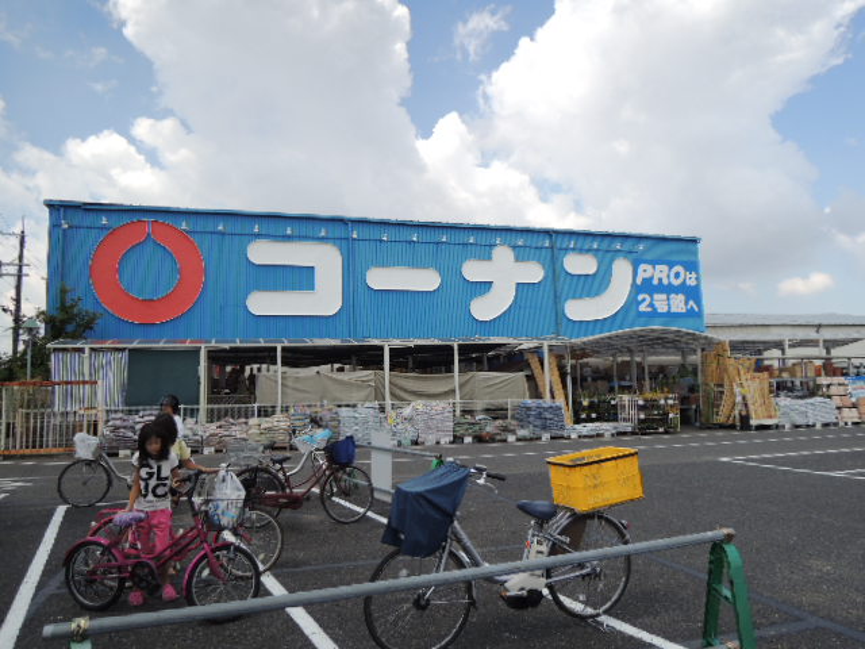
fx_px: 600
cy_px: 324
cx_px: 432
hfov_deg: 71.6
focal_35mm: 24
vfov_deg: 56.8
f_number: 2.8
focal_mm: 4.3
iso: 100
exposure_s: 1/1250
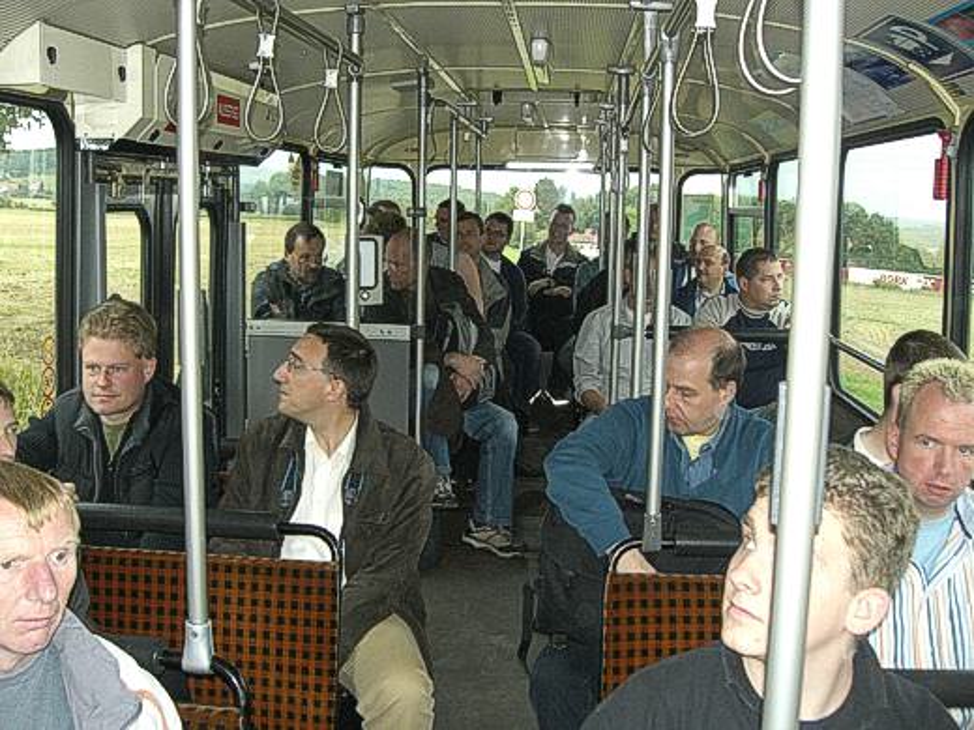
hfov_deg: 49.0
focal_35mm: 38
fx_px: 1069
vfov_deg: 37.7
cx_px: 487
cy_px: 365
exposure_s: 1/60
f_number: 3.1
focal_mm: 6.3
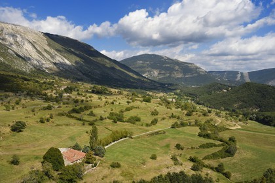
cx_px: 138
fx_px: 290
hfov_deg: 50.7
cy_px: 92
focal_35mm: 38
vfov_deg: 35.1
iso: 200
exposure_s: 1/200
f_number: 14
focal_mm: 38
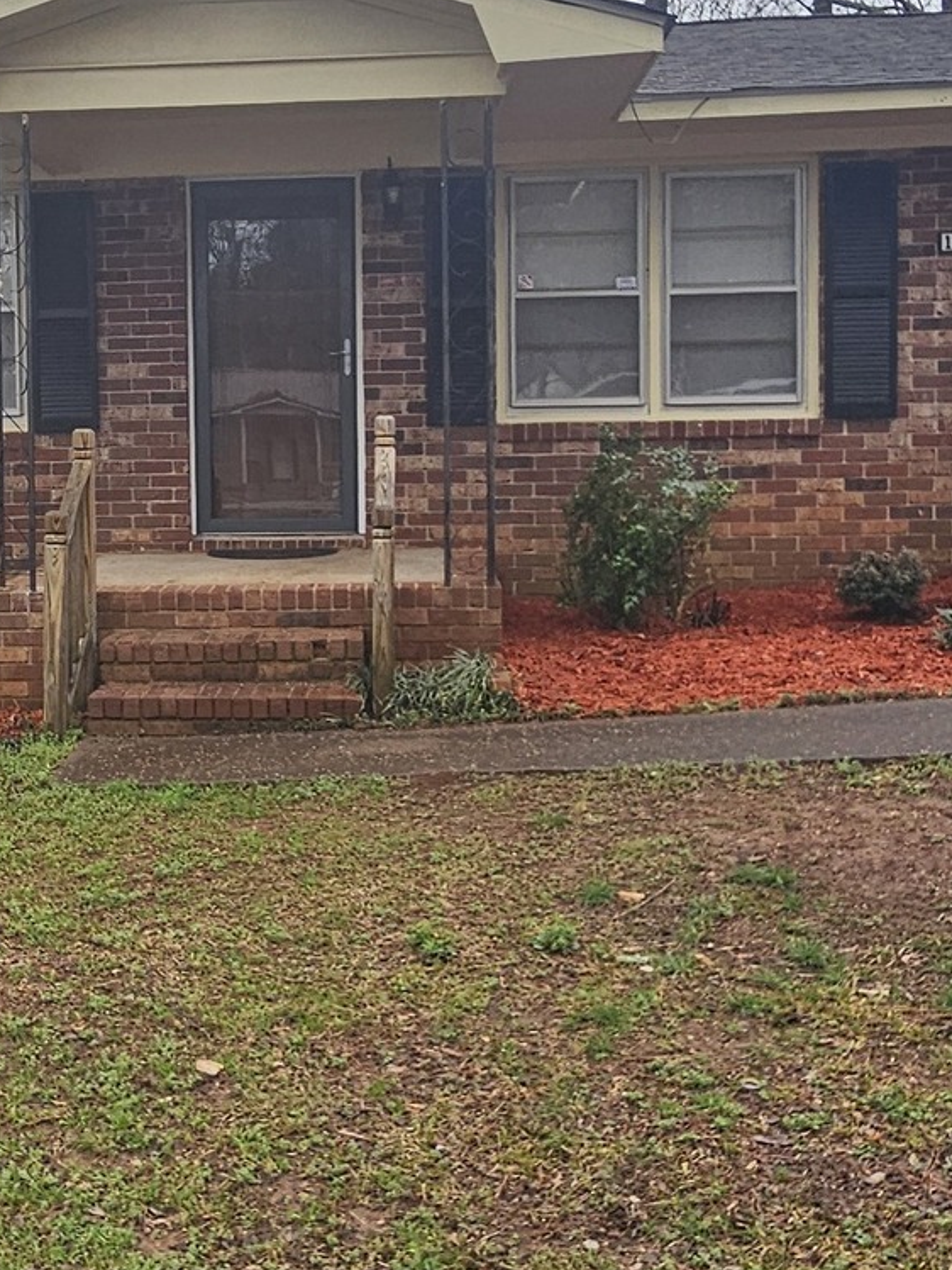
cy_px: 543
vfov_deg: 46.7
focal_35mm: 40
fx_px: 1466
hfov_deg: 35.1
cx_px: 222
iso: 50
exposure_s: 1/371
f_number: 2.2
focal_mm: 2.2
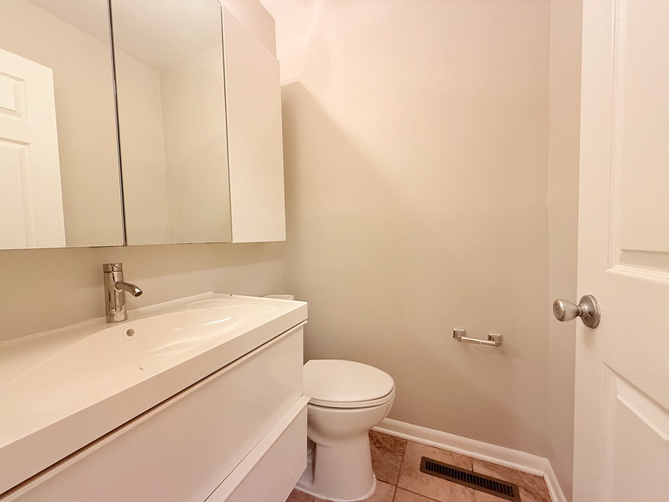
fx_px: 271
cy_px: 251
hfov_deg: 102.1
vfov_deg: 85.7
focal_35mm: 14
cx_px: 334
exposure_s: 1/120
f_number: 2.2
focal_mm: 2.22
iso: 250
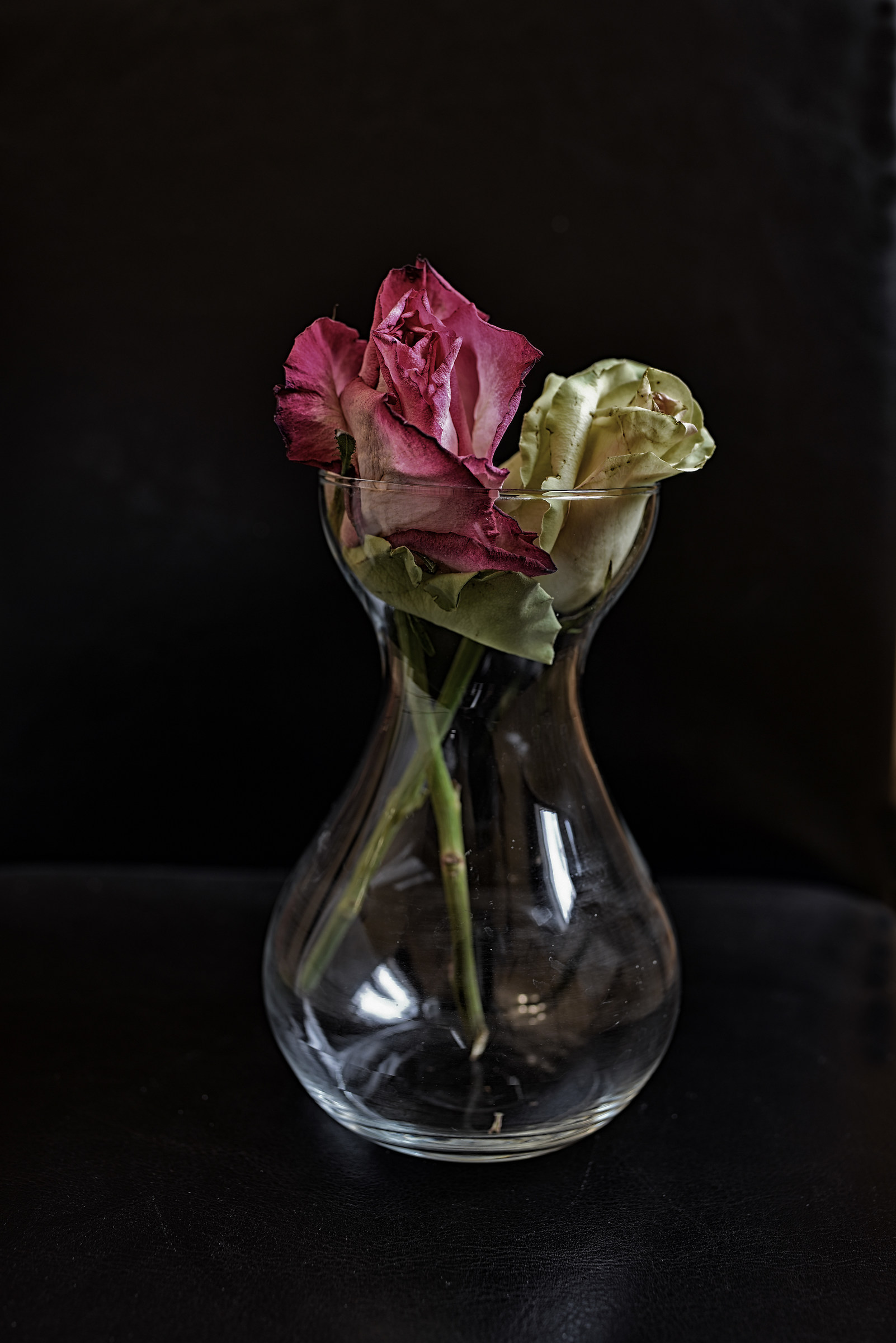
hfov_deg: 37.9
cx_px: 448
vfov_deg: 54.4
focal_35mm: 35
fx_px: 1305
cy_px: 672
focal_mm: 35
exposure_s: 1/2.5
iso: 100
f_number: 4
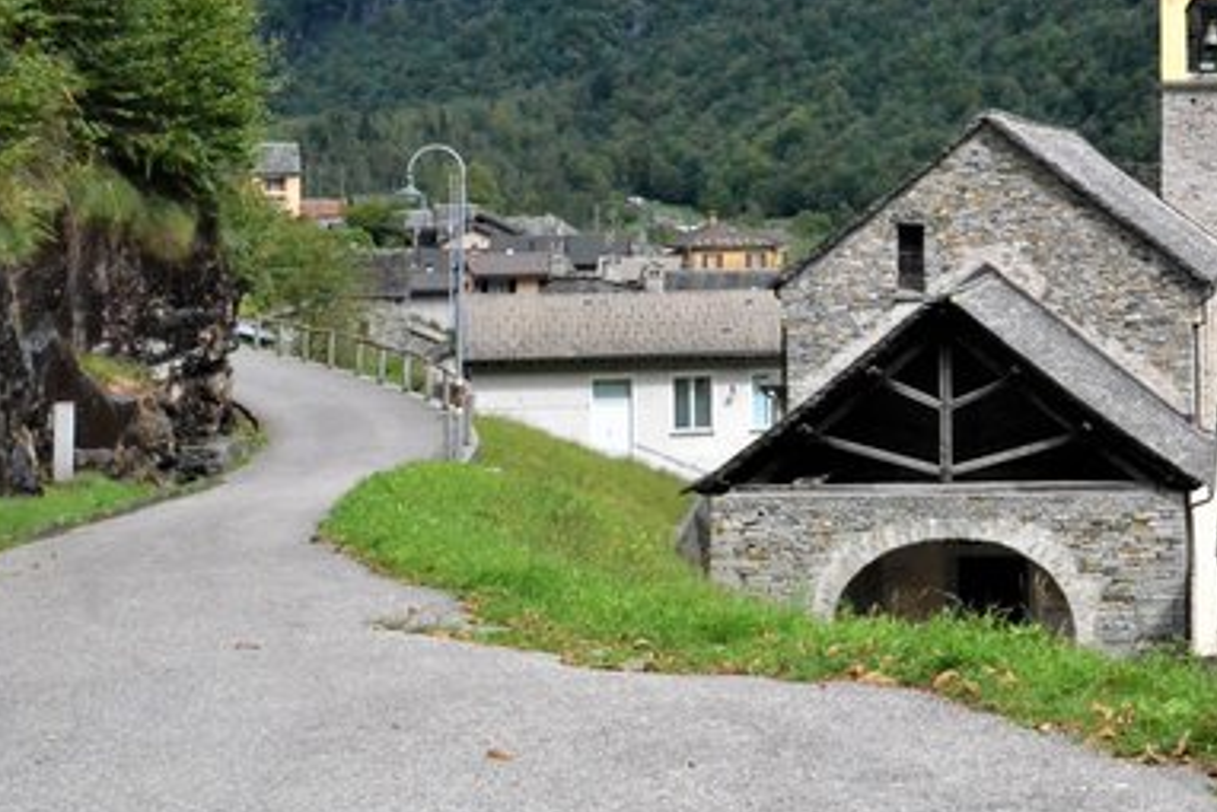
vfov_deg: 19.4
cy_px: 67
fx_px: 2333
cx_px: 1236
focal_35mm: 69
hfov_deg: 27.4
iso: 6400
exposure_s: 1/1000
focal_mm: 22
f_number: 16
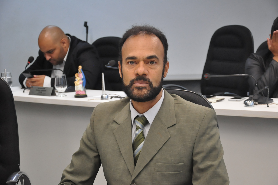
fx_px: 602
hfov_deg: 26.0
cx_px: 139
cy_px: 92
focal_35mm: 78
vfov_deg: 17.4
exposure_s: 1/125
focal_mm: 52
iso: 2000
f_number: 5.6
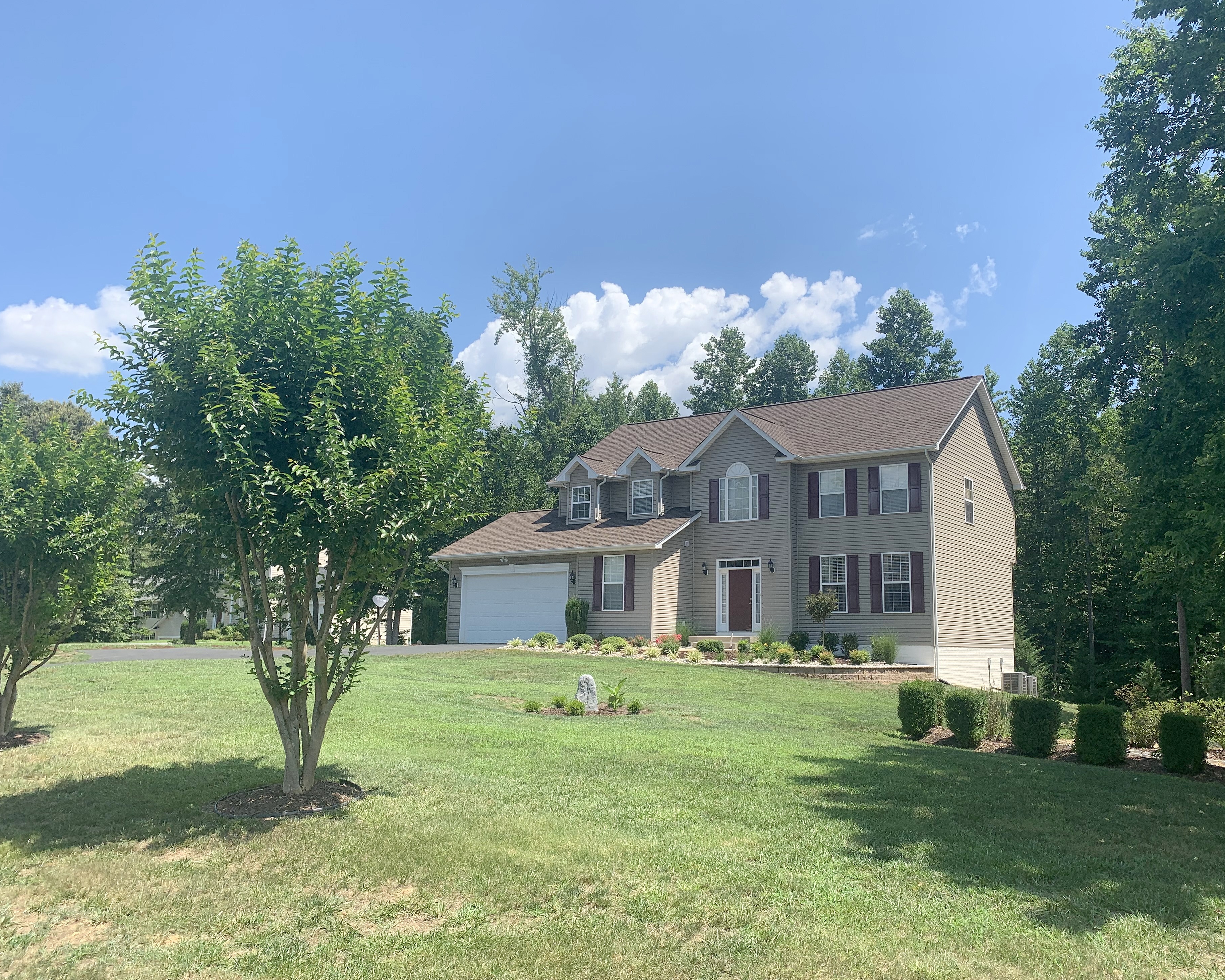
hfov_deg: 62.1
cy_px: 500
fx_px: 1015
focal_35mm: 28
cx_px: 658
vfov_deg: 51.5
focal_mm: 4.25
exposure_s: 1/1610
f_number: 1.8
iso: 25
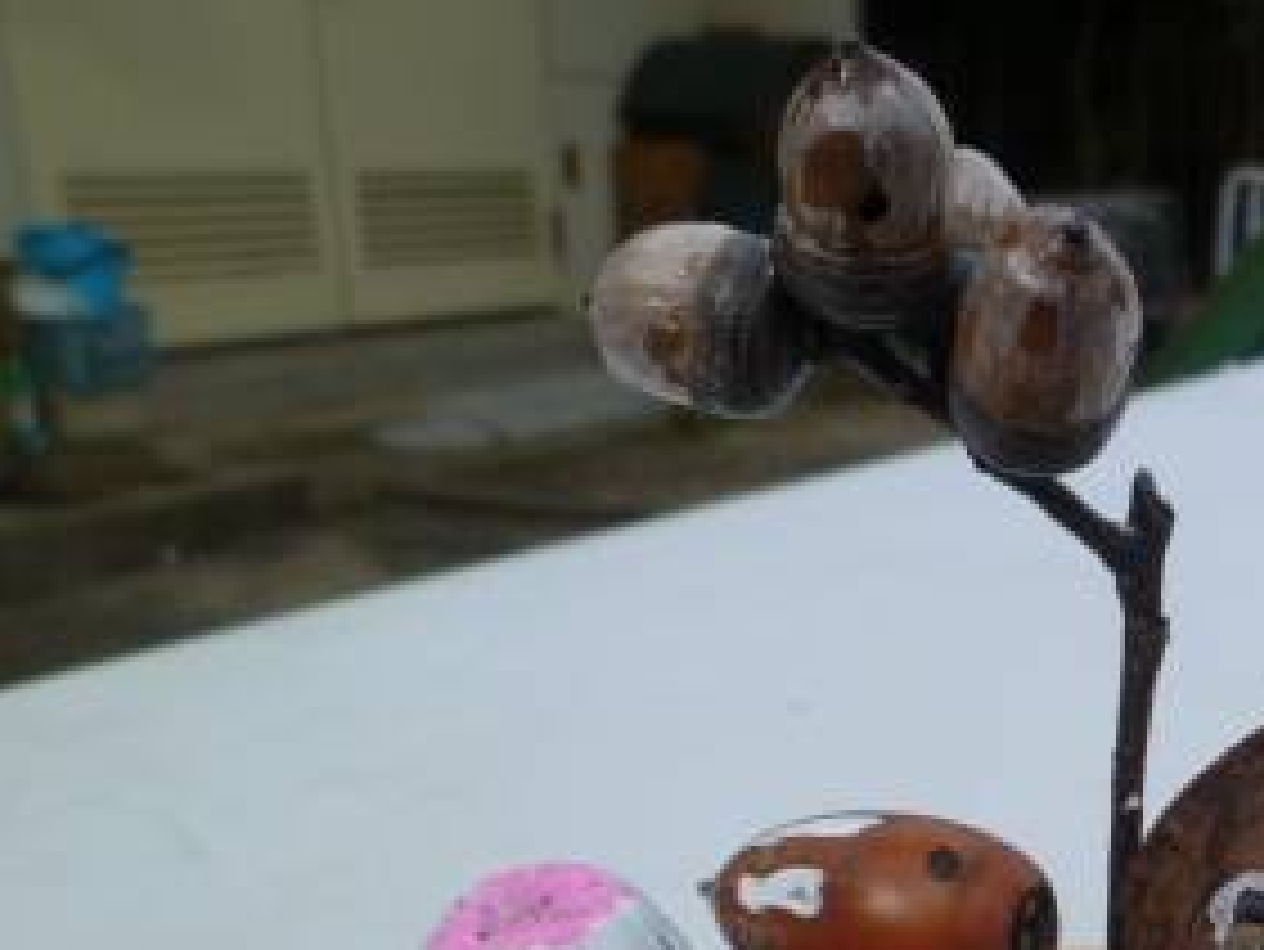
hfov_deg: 32.5
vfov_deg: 23.9
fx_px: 2082
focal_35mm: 57
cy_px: 1067
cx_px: 1075
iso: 80
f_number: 4
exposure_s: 1/500
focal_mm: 4.5
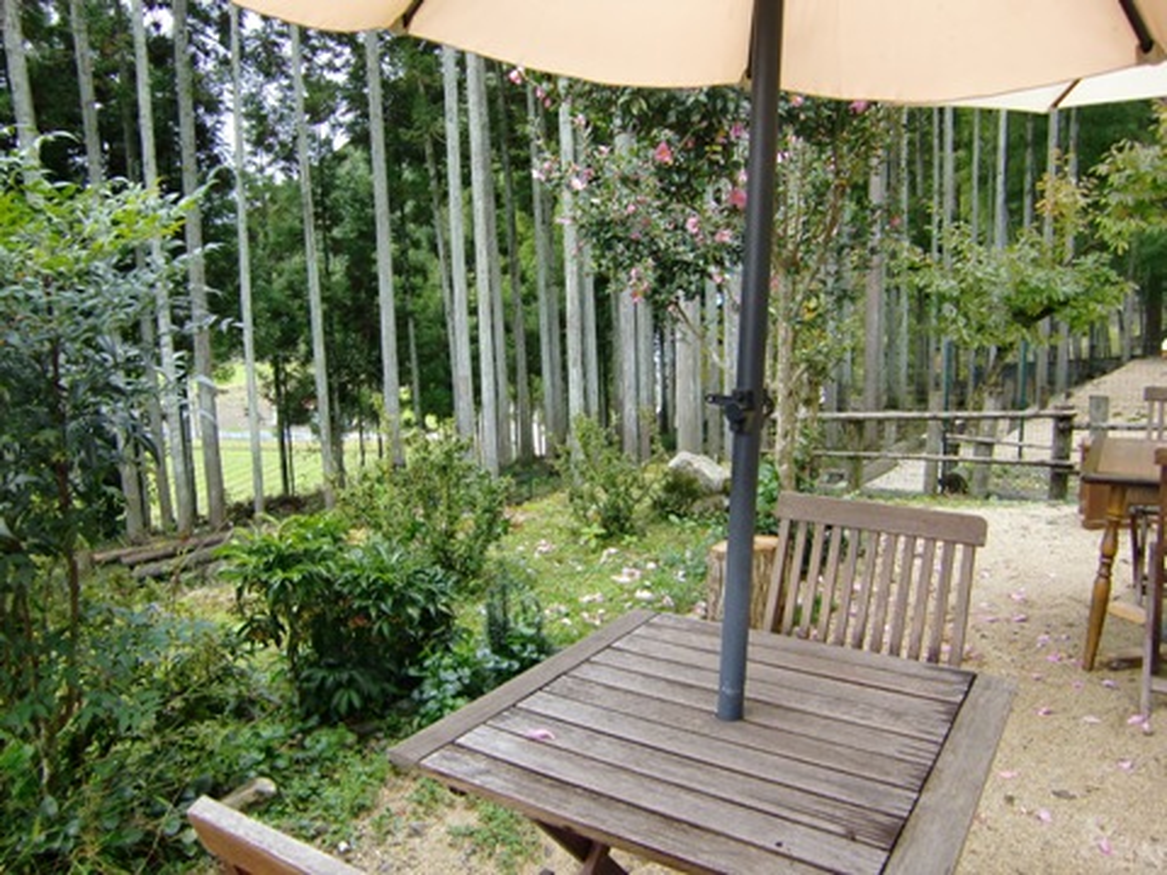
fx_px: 944
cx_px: 584
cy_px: 438
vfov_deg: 49.7
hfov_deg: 63.4
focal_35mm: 28
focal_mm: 4.9
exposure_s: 1/60
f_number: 2.6
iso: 160
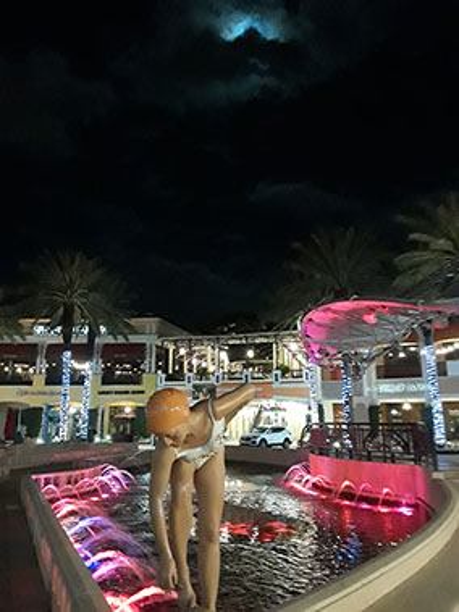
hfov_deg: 49.7
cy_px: 306
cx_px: 230
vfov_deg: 63.5
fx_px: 495
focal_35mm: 28
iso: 800
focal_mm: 2.9
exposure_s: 1/15
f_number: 1.9
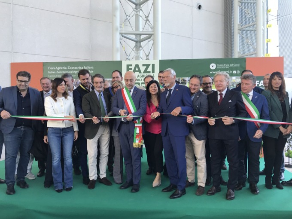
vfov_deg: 49.7
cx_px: 146
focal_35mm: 28
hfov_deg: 63.4
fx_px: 236
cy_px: 110
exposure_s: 1/100
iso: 32
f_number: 1.8
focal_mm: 3.99
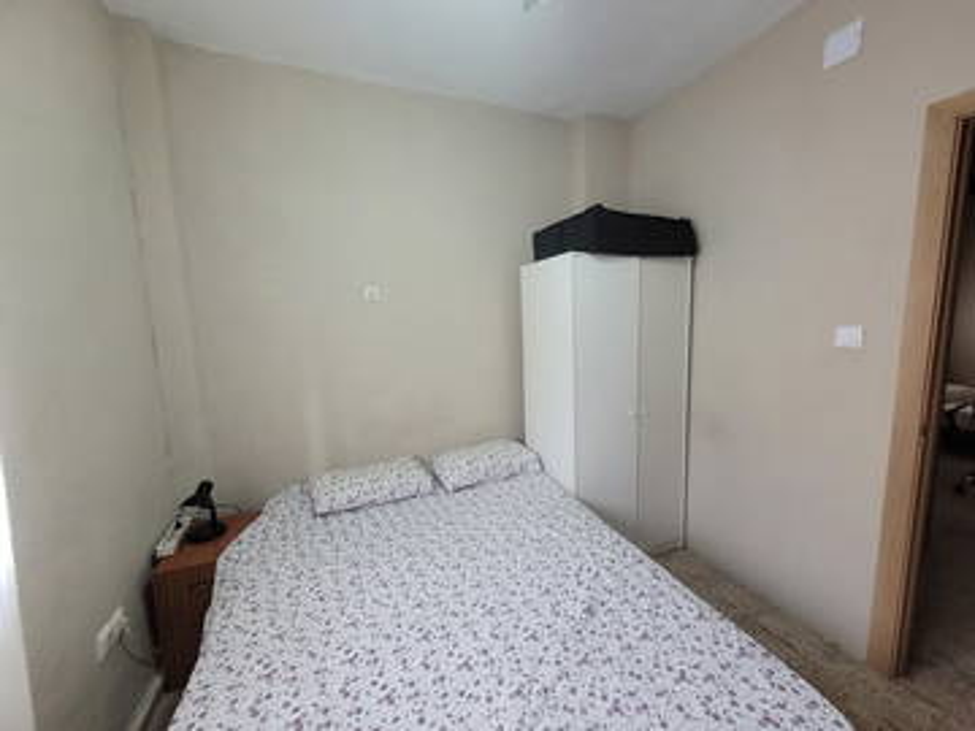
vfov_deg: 89.9
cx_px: 488
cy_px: 366
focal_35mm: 13
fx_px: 366
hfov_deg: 106.2
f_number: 2.2
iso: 320
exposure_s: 1/60
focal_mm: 1.74
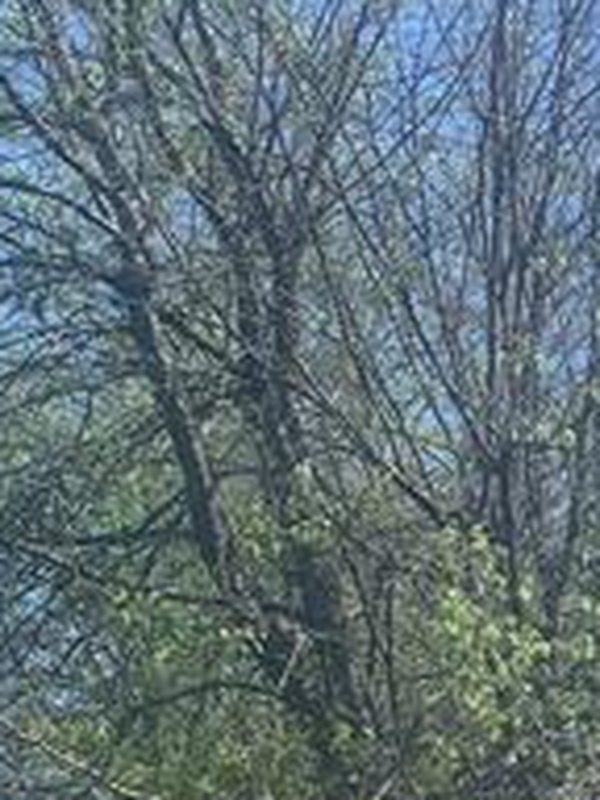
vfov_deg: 18.3
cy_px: 862
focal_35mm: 104
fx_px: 2404
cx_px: 688
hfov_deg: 13.9
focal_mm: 4.25
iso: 25
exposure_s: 1/1634
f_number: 1.8
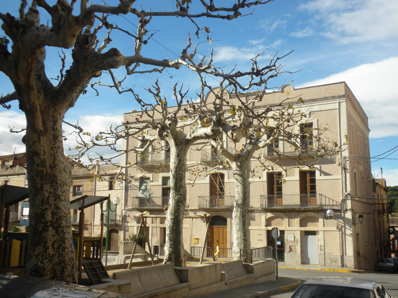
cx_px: 199
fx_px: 425
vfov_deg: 38.7
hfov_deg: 50.1
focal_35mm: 37
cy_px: 149
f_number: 10
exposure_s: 1/122
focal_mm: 6.6
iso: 64
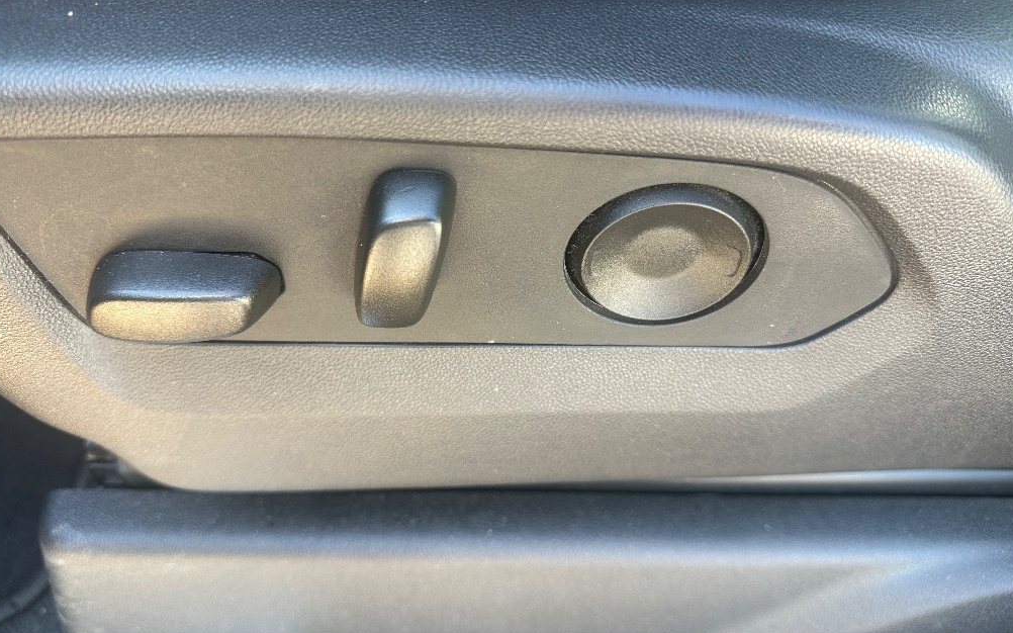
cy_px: 304
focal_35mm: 26
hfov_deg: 70.4
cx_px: 509
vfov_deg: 47.6
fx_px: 718
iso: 125
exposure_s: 1/121
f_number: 1.78
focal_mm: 6.86
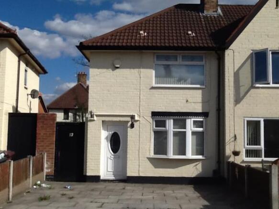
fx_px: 355
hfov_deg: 43.0
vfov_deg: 32.9
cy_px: 104
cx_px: 140
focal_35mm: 44
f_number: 2.4
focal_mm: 2.03
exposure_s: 1/2976
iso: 40
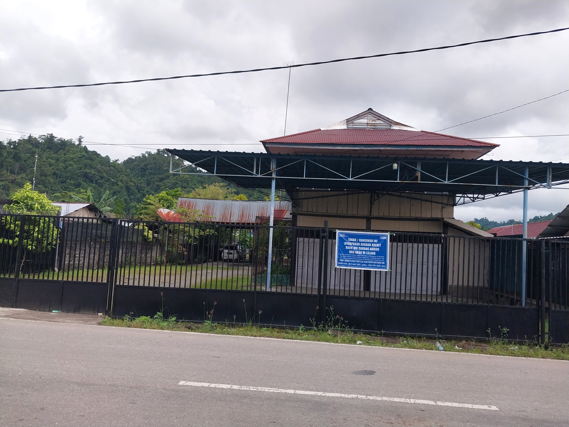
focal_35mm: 26
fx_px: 427
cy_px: 214
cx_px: 284
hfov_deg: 67.3
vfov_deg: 53.1
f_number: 1.8
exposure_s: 1/120
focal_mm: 4
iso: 32
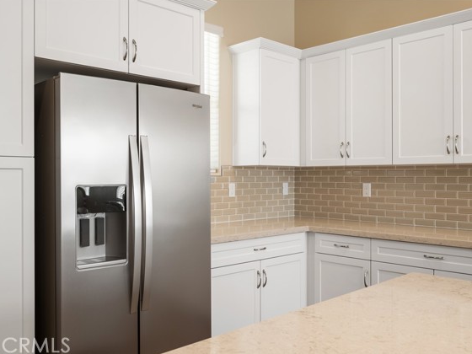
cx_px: 221
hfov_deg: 55.3
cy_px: 177
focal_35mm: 33
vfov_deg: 42.9
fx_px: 450
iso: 100
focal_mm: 30
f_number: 8
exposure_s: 1/6
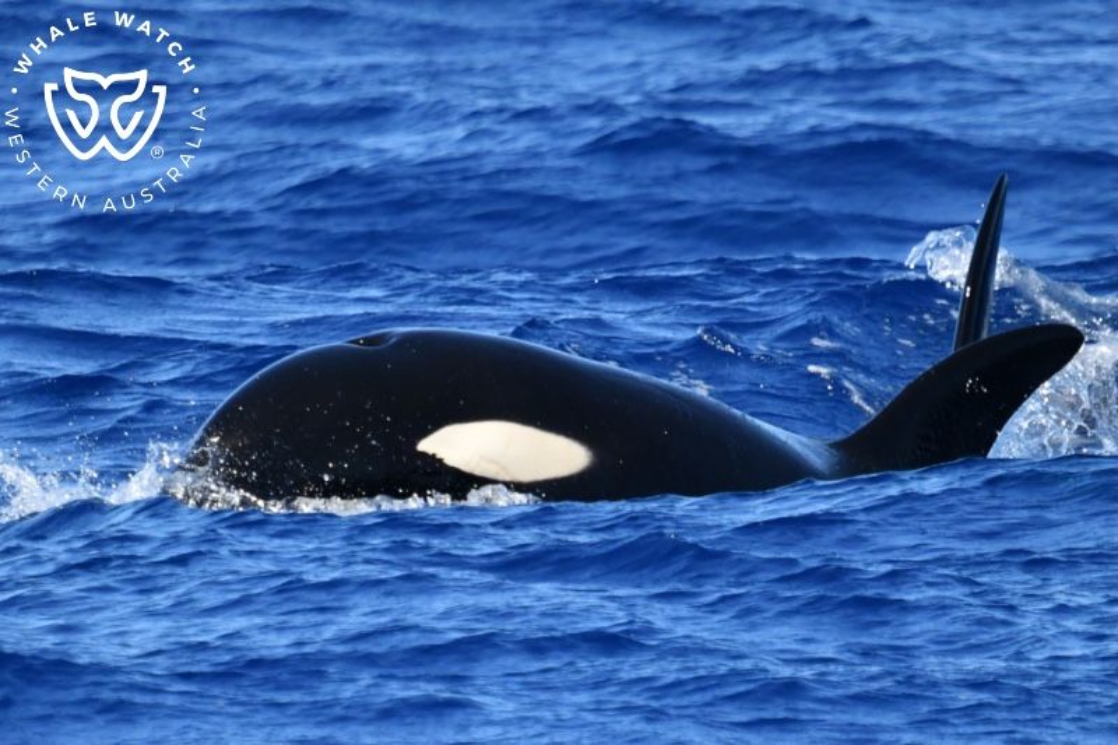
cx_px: 559
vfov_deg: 2.3
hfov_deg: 3.4
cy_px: 372
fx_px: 18628
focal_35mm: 600
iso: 2000
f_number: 6.3
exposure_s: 1/8000
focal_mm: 600
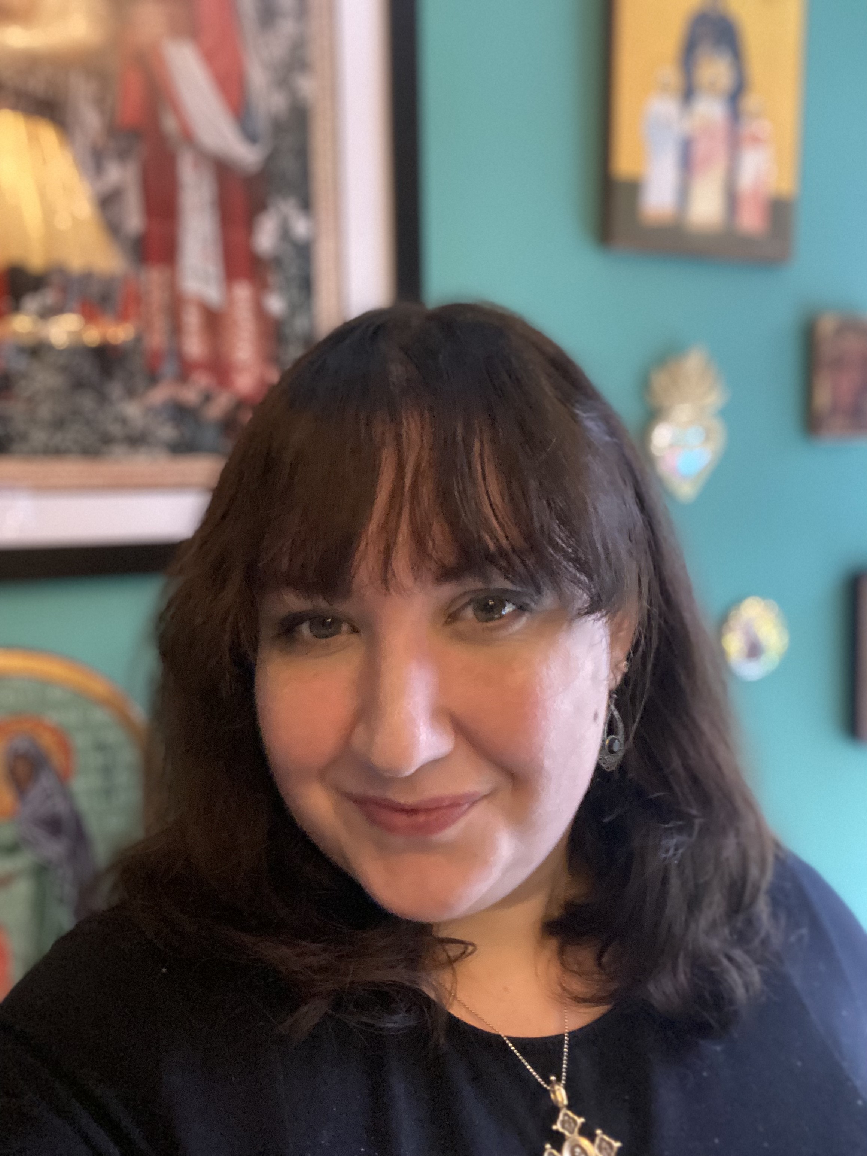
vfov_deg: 60.0
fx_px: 1002
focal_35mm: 30
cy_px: 578
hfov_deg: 46.8
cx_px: 434
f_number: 2.2
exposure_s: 1/15
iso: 1000
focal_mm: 2.71
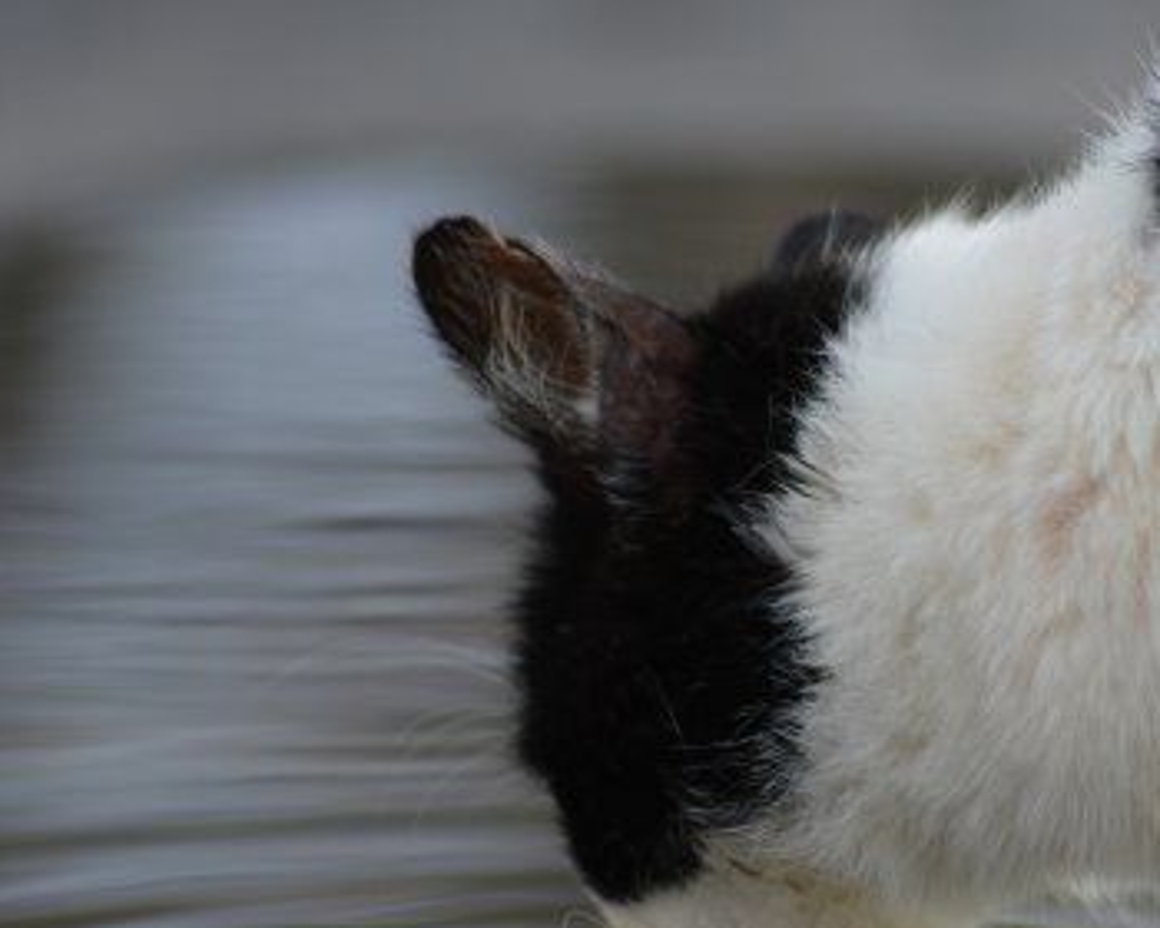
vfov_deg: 3.1
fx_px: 16925
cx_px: 848
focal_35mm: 493
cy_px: 620
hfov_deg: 3.9
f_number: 4.8
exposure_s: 1/320
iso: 160
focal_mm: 200
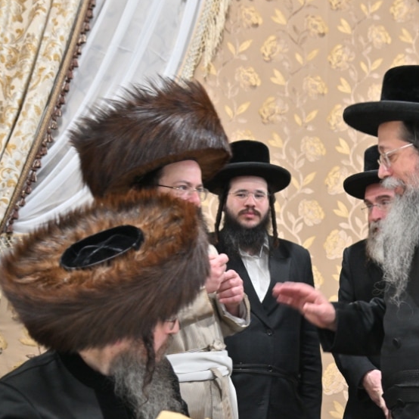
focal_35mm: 55
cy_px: 225
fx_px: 753
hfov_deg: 30.3
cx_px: 343
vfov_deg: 31.1
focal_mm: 35
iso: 1000
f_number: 4
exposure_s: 1/125
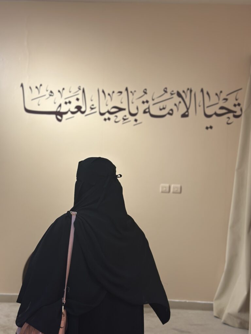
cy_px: 167
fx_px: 464
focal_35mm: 48
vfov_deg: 39.7
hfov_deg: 30.3
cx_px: 126
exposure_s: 1/100
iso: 80
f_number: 1.78
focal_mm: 6.86
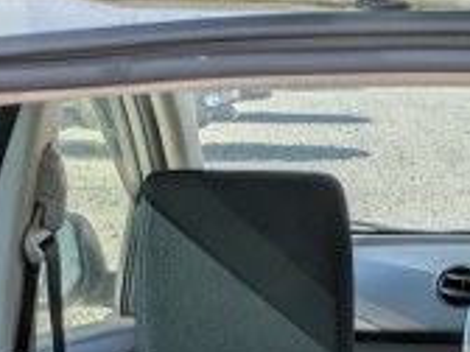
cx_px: 581
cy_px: 805
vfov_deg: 10.8
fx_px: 1616
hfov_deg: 15.8
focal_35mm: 119
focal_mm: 5.43
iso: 48
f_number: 1.89
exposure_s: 1/1546
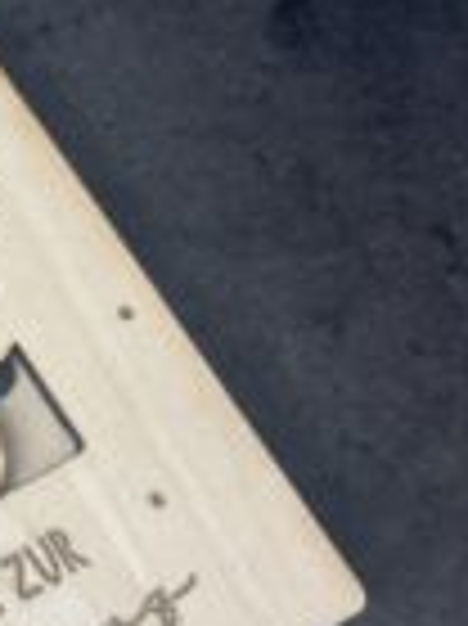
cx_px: -594
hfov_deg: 10.5
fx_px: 2257
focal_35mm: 125
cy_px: 417
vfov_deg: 15.7
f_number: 1.5
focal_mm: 5.7
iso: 50
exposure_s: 1/100
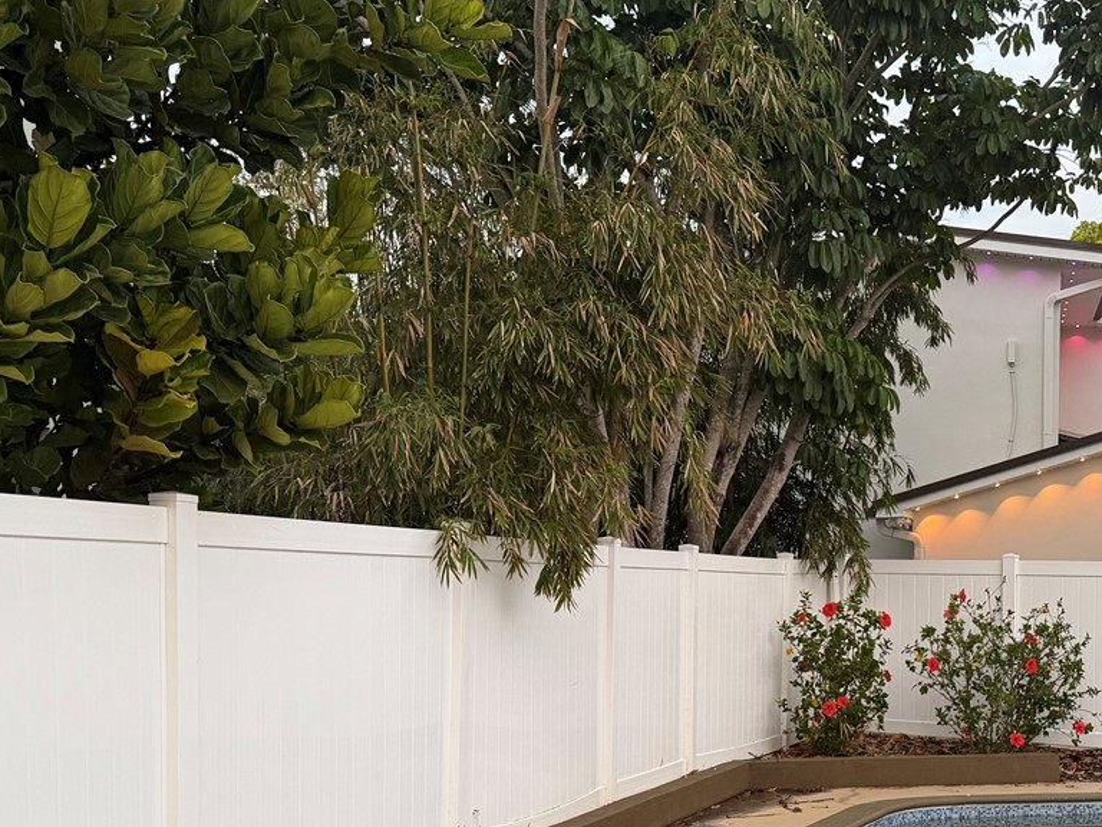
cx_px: 736
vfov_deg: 28.6
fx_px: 1592
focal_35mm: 50
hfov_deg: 37.8
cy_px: 632
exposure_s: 1/60
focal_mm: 6.76
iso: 250
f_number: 1.78
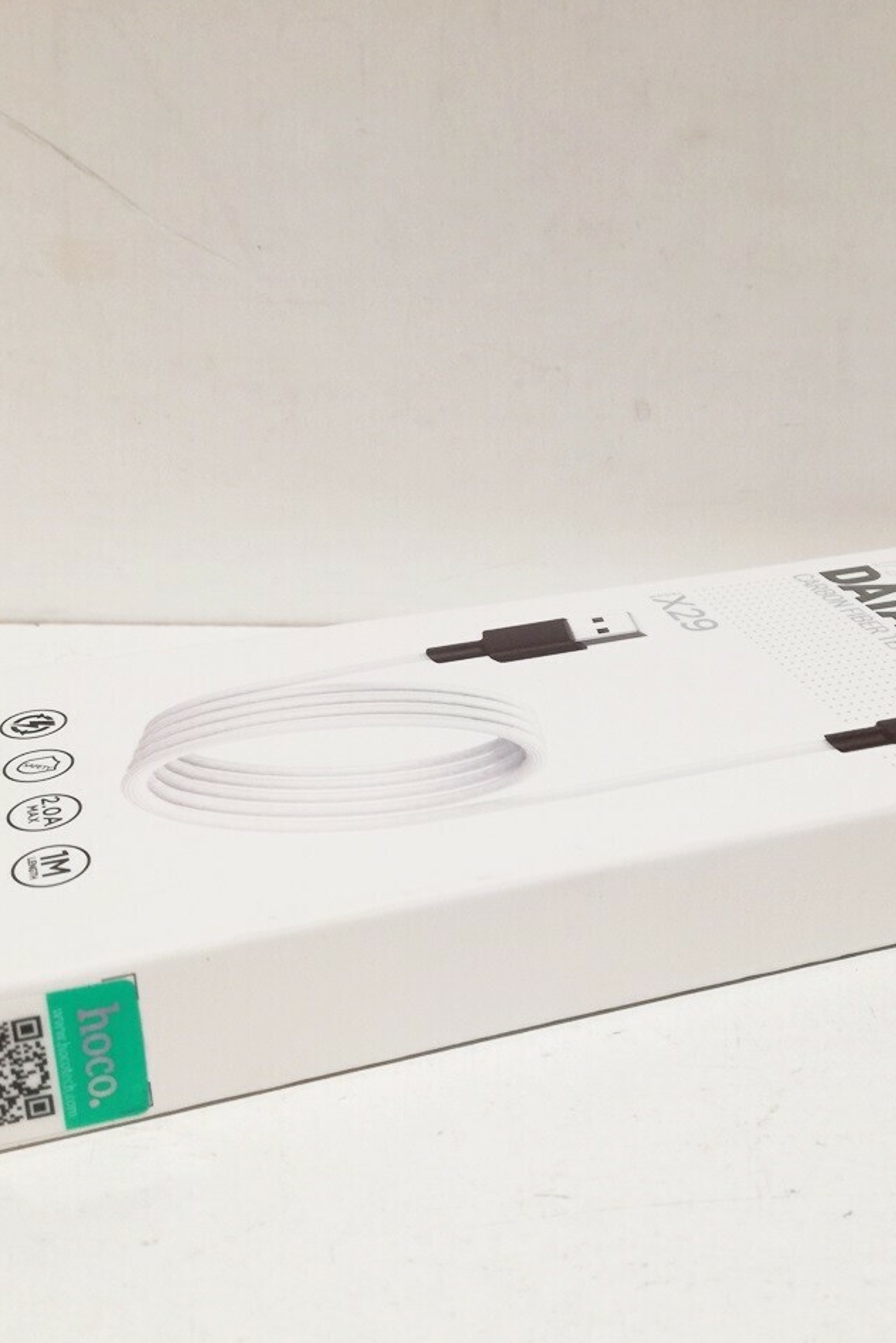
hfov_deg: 34.8
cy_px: 676
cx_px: 586
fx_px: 1418
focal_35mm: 38
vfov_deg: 50.7
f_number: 2
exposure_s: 1/40
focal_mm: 3.79
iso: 100
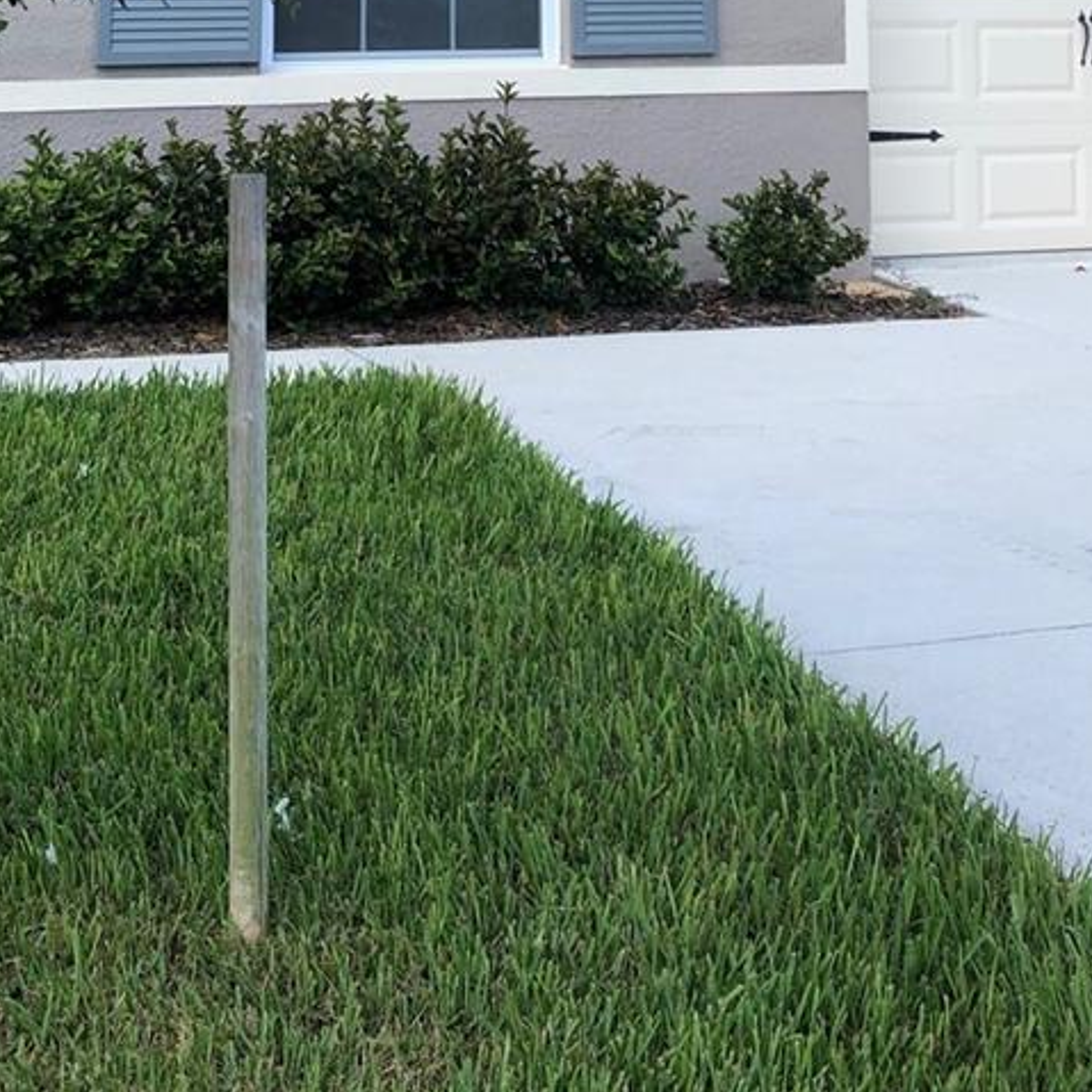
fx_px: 2213
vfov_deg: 24.7
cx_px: 470
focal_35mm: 62
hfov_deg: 27.7
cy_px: -269
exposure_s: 1/704
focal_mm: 3.99
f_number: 1.8
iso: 20
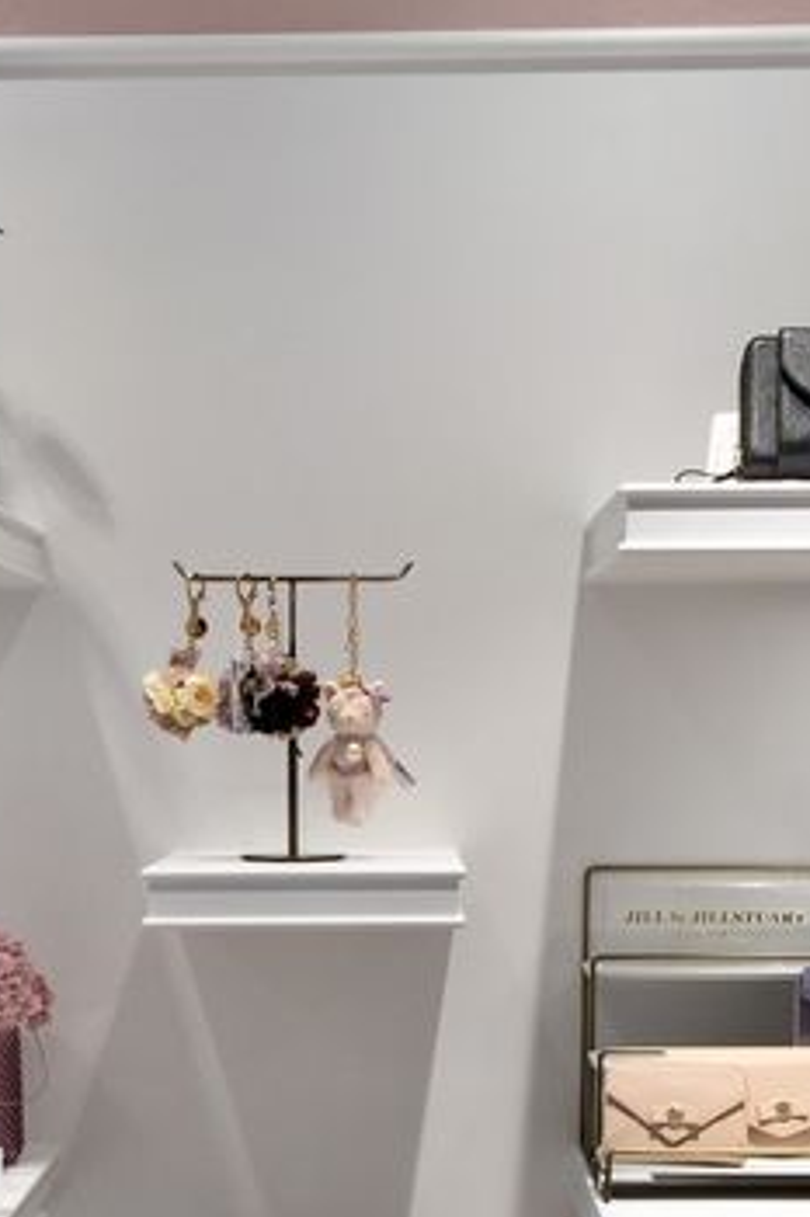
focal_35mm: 69
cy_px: 1300
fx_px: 2331
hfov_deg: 19.7
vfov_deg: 27.1
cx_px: 323
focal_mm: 4.15
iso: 32
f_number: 2.2
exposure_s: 1/120
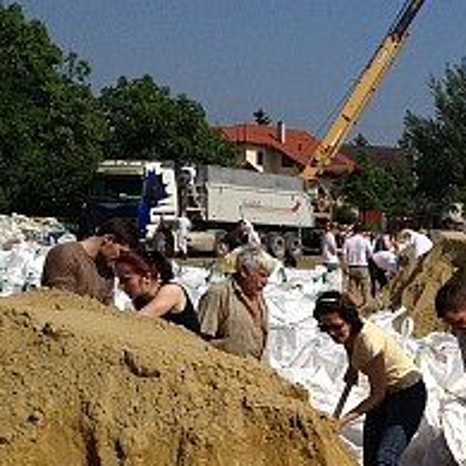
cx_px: 621
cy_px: 440
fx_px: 1447
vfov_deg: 17.9
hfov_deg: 17.1
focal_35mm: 95
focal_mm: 4.28
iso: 50
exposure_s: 1/3690
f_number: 2.4
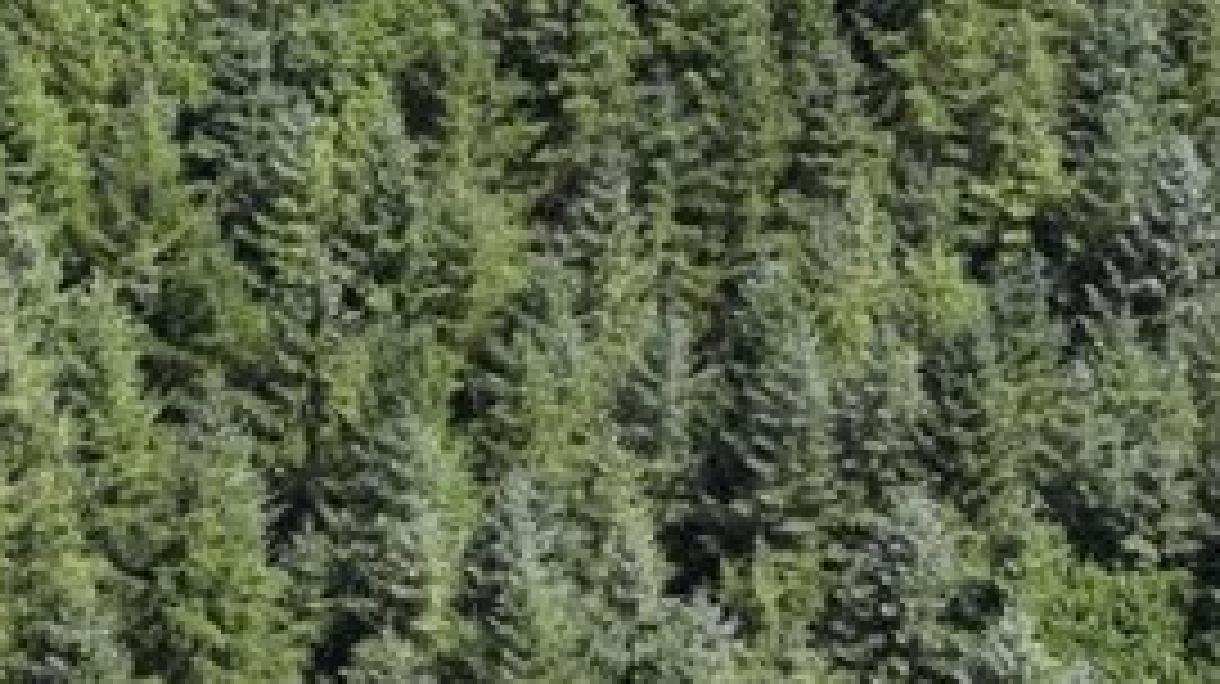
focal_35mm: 135
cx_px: 59
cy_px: -1192
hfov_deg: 15.7
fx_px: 4364
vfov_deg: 8.0
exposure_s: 1/1600
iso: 110
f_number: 2.8
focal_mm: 12.29
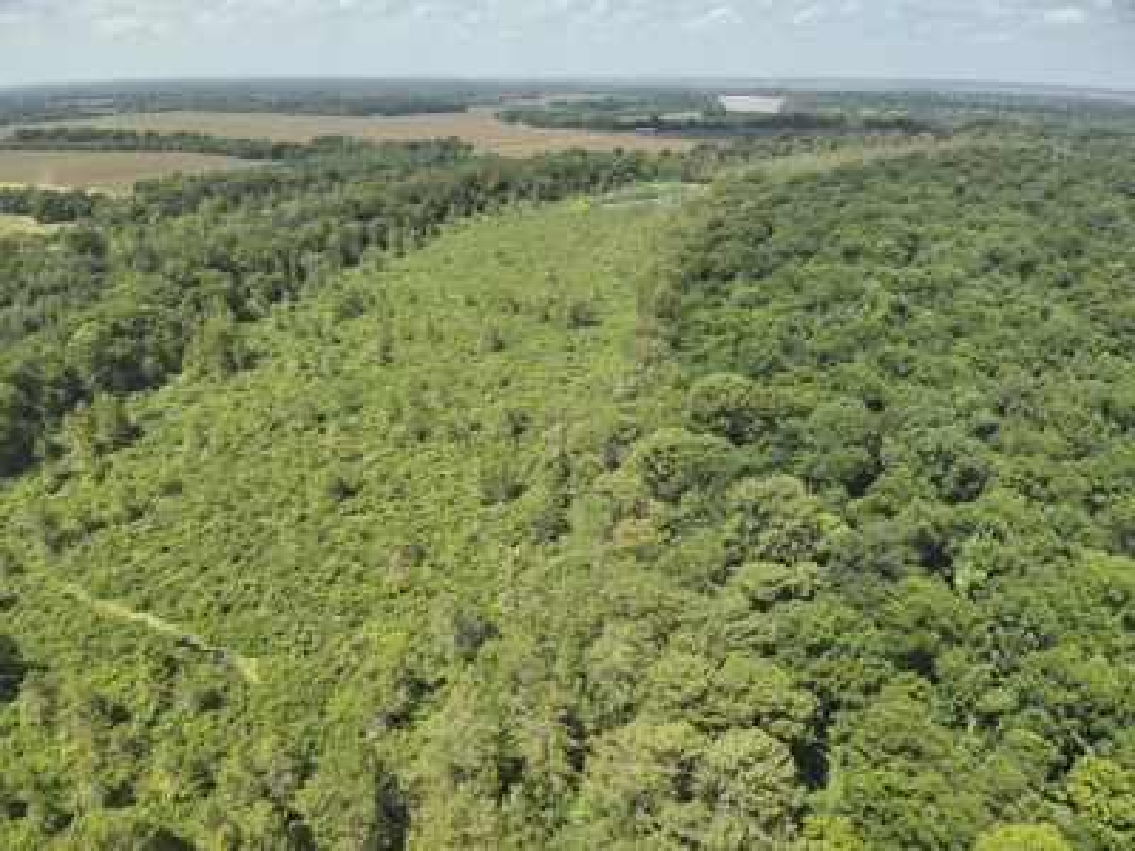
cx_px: 568
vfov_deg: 56.8
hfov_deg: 71.6
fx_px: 787
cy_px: 426
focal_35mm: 24
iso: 100
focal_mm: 4.4
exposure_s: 1/500
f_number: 2.8
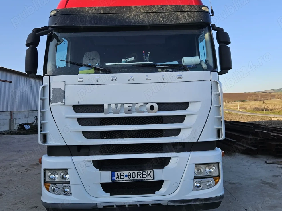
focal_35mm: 31
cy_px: 91
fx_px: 252
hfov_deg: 58.4
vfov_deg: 45.3
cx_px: 140
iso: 25
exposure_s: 1/736
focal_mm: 5.4
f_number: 1.8
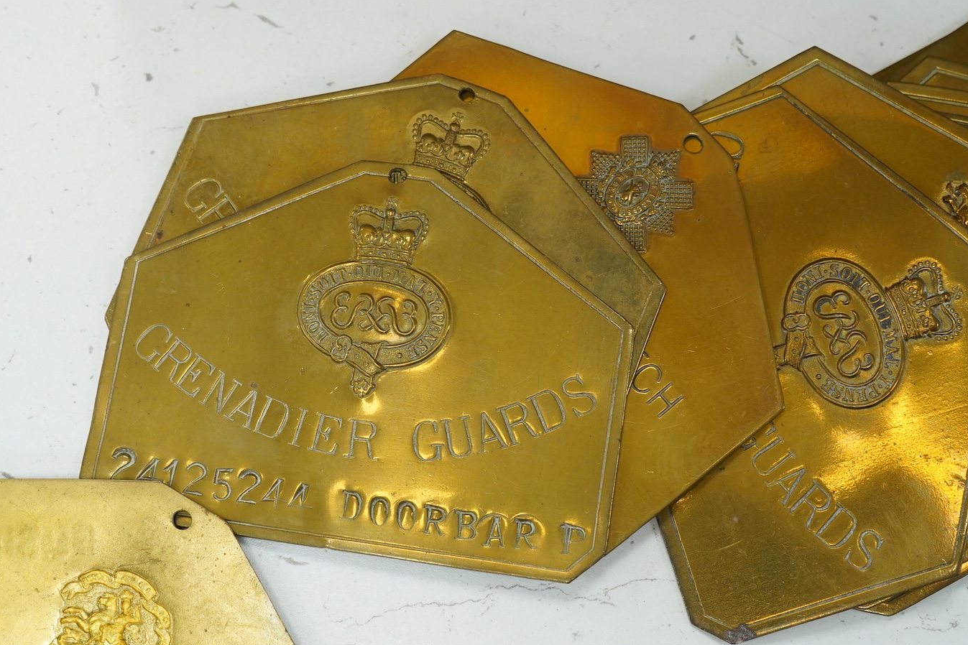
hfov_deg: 38.9
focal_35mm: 51
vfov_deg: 26.5
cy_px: 316
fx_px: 1371
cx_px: 511
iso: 2500
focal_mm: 40
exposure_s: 1/125
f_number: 8
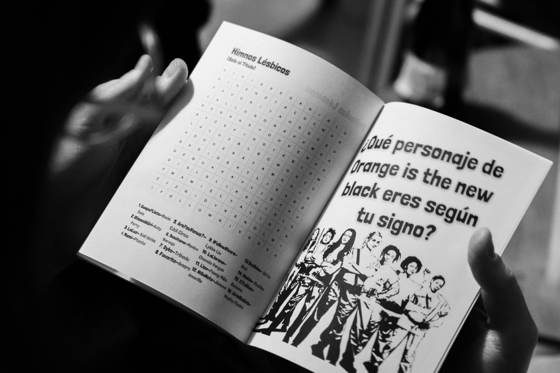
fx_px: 1167
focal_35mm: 75
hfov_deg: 27.0
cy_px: 213
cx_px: 308
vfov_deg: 18.2
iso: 1250
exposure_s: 1/40
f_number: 5.6
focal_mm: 63
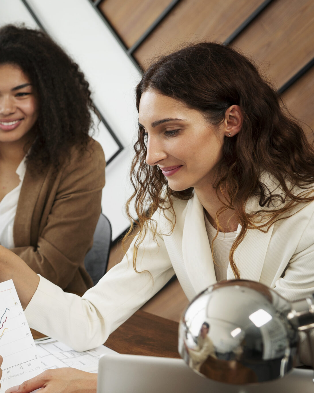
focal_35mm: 70
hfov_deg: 21.0
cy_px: 223
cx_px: -11
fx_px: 813
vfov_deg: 27.1
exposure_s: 1/125
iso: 320
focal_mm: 40
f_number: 4
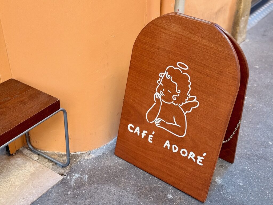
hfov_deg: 39.7
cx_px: 136
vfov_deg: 30.3
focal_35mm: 48
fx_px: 379
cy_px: 102
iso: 100
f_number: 1.78
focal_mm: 6.76
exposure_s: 1/210
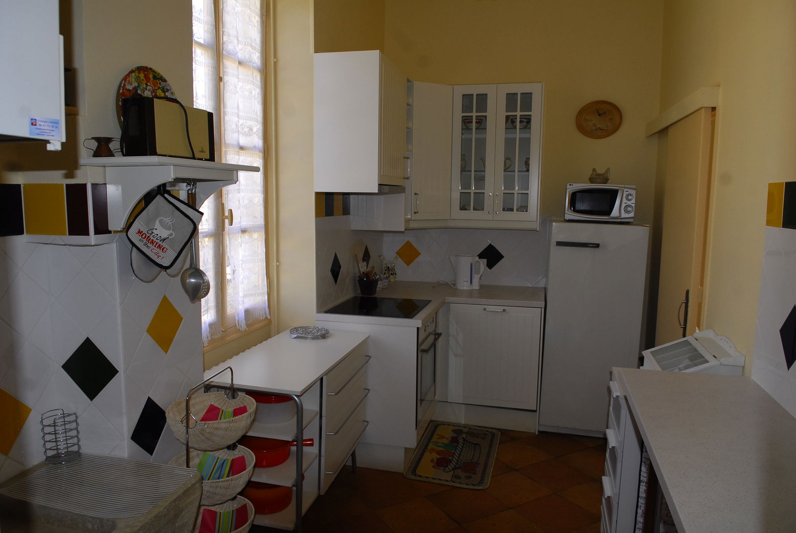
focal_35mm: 26
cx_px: 398
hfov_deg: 70.4
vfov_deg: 50.5
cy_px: 266
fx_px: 564
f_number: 6.3
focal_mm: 17
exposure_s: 1/60
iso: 400
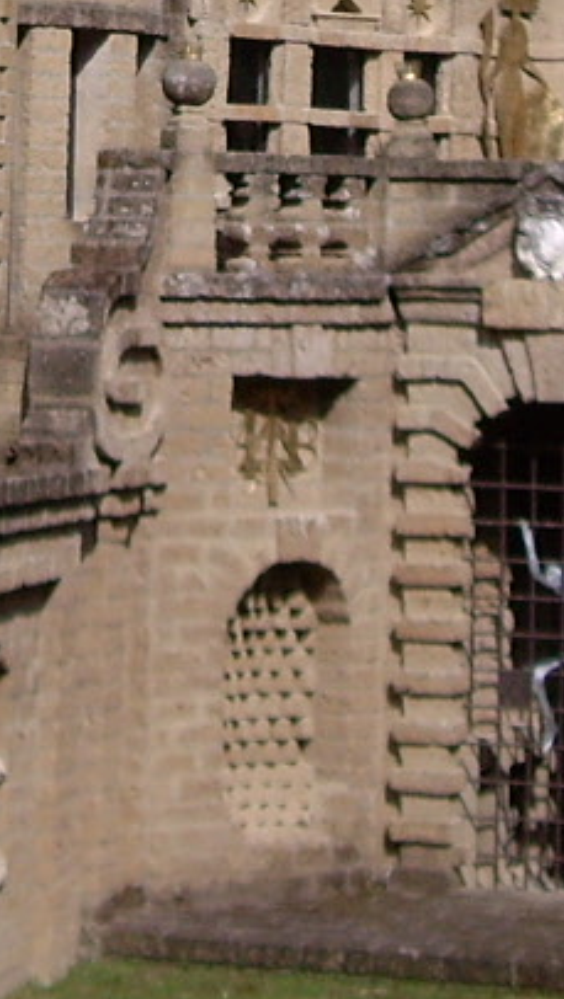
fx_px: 4325
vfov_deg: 12.7
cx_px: -204
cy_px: -317
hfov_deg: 7.4
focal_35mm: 163
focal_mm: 6.2
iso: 64
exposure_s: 1/800
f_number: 4.3
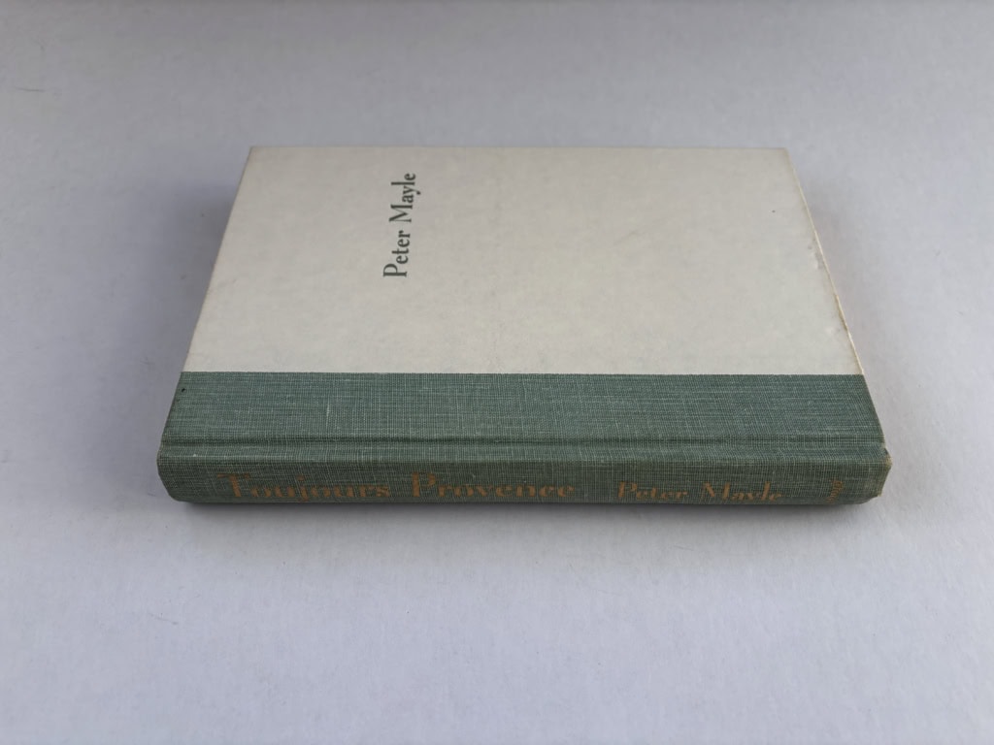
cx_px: 497
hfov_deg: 67.3
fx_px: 747
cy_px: 372
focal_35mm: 26
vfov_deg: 53.1
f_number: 1.6
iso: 50
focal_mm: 6
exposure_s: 1/769
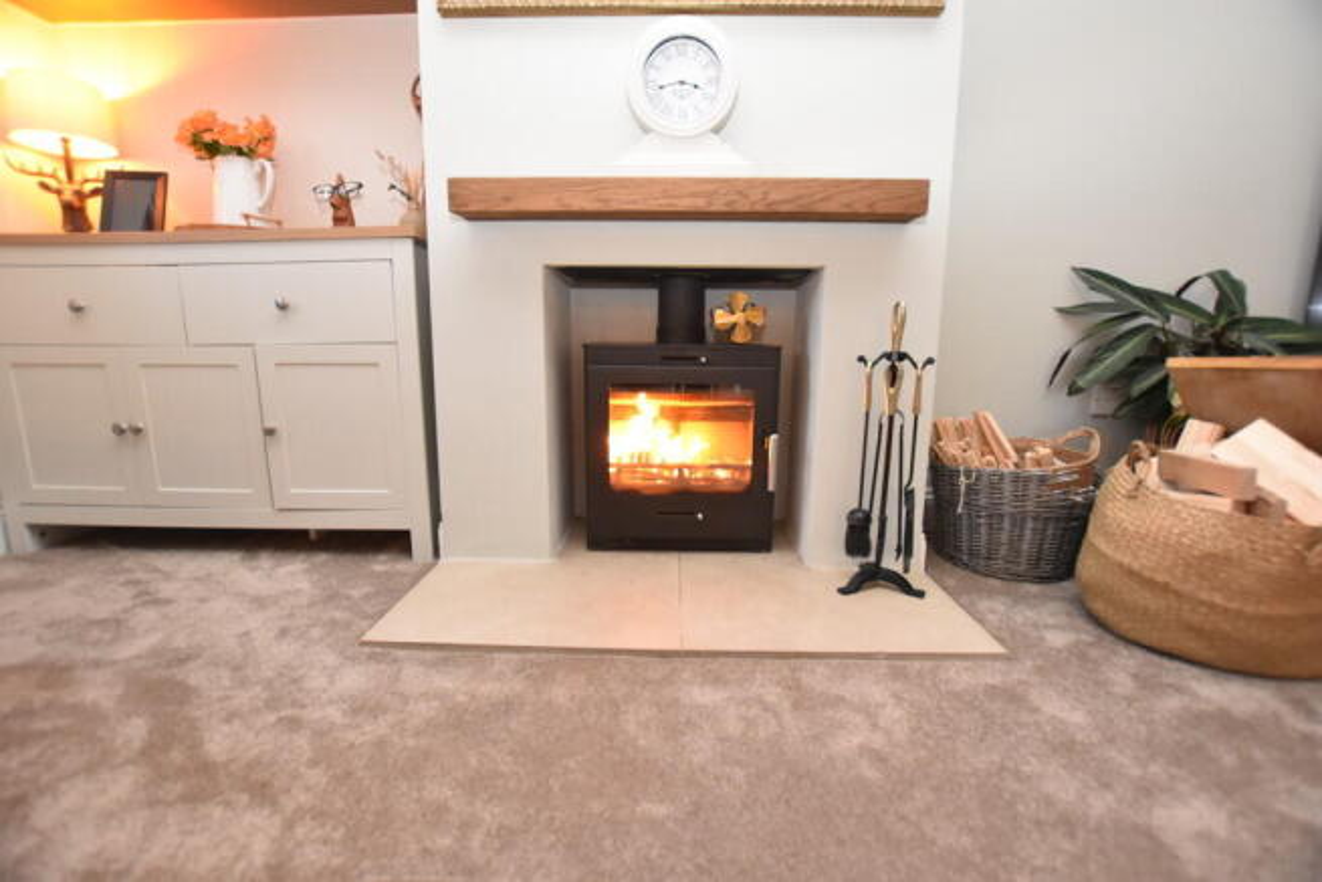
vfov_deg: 77.4
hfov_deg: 100.4
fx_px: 551
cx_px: 661
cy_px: 441
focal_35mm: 15
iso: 2000
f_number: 3.5
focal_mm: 10
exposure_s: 1/60
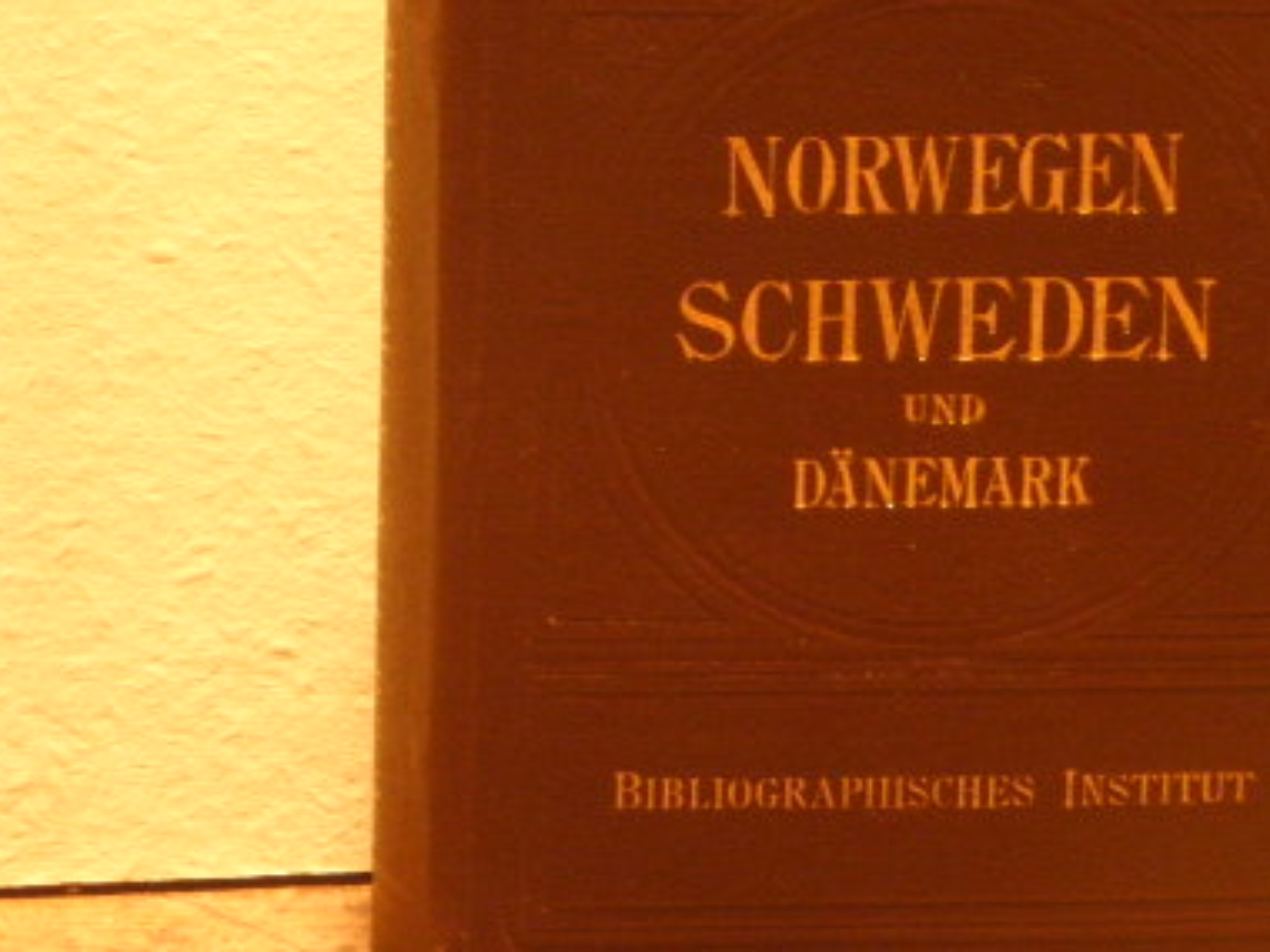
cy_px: 314
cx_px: 916
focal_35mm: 251
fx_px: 9209
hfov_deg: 7.9
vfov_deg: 5.9
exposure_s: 1/8
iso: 400
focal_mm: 26.8
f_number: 5
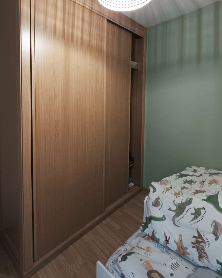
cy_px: 108
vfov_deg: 79.2
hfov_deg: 67.5
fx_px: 164
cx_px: 91
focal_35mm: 20
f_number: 2.2
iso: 380
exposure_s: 1/33.3
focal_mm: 1.65
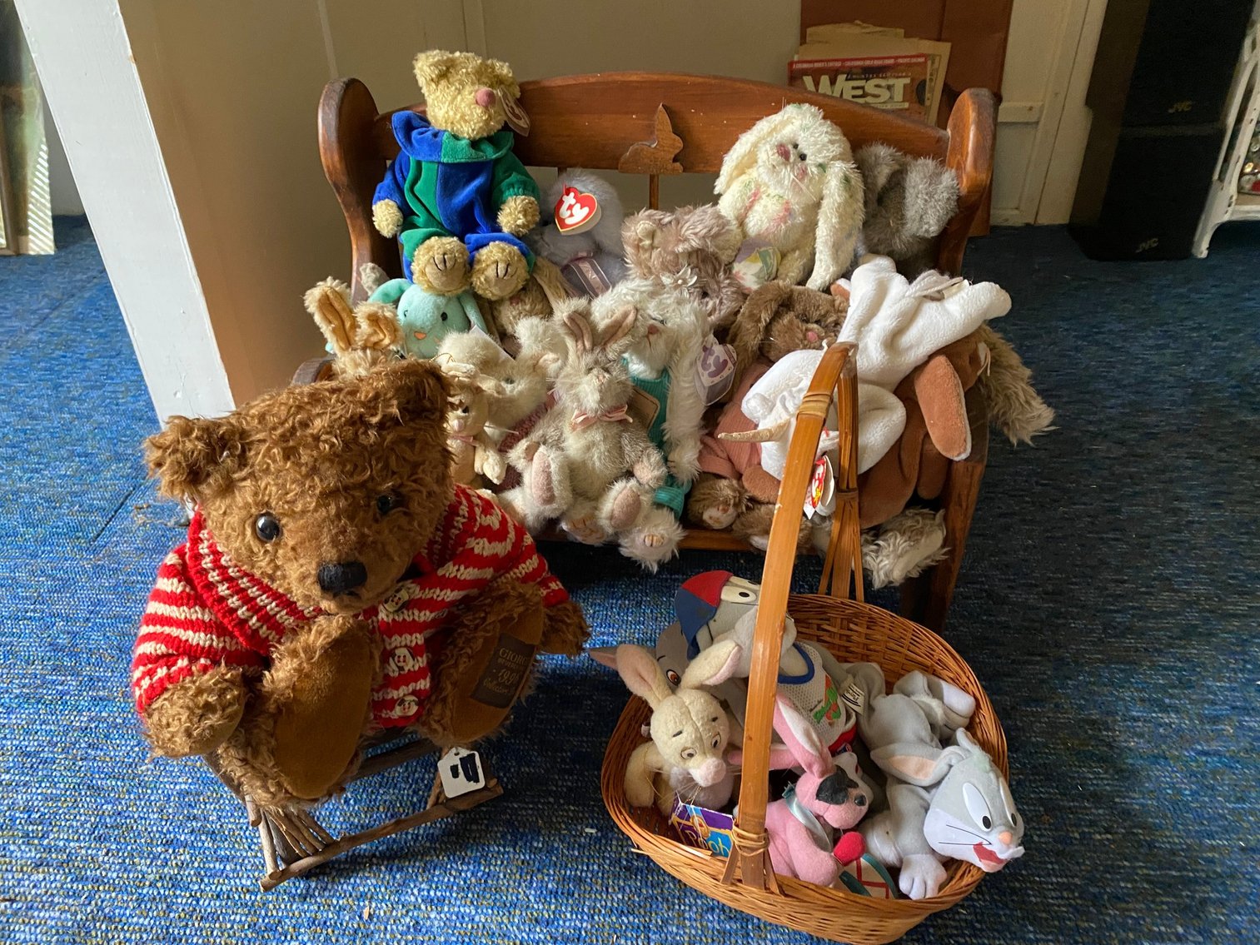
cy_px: 472
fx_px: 946
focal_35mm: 26
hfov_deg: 67.3
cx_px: 630
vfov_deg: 53.1
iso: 400
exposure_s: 1/40
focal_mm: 4.25
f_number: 1.8
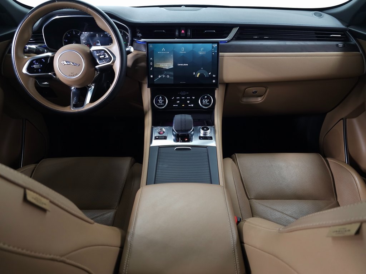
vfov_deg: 58.8
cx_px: 183
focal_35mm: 23
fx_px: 243
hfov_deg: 74.0
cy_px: 137
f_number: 1.7
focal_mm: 6.3
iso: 200
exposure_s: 1/60
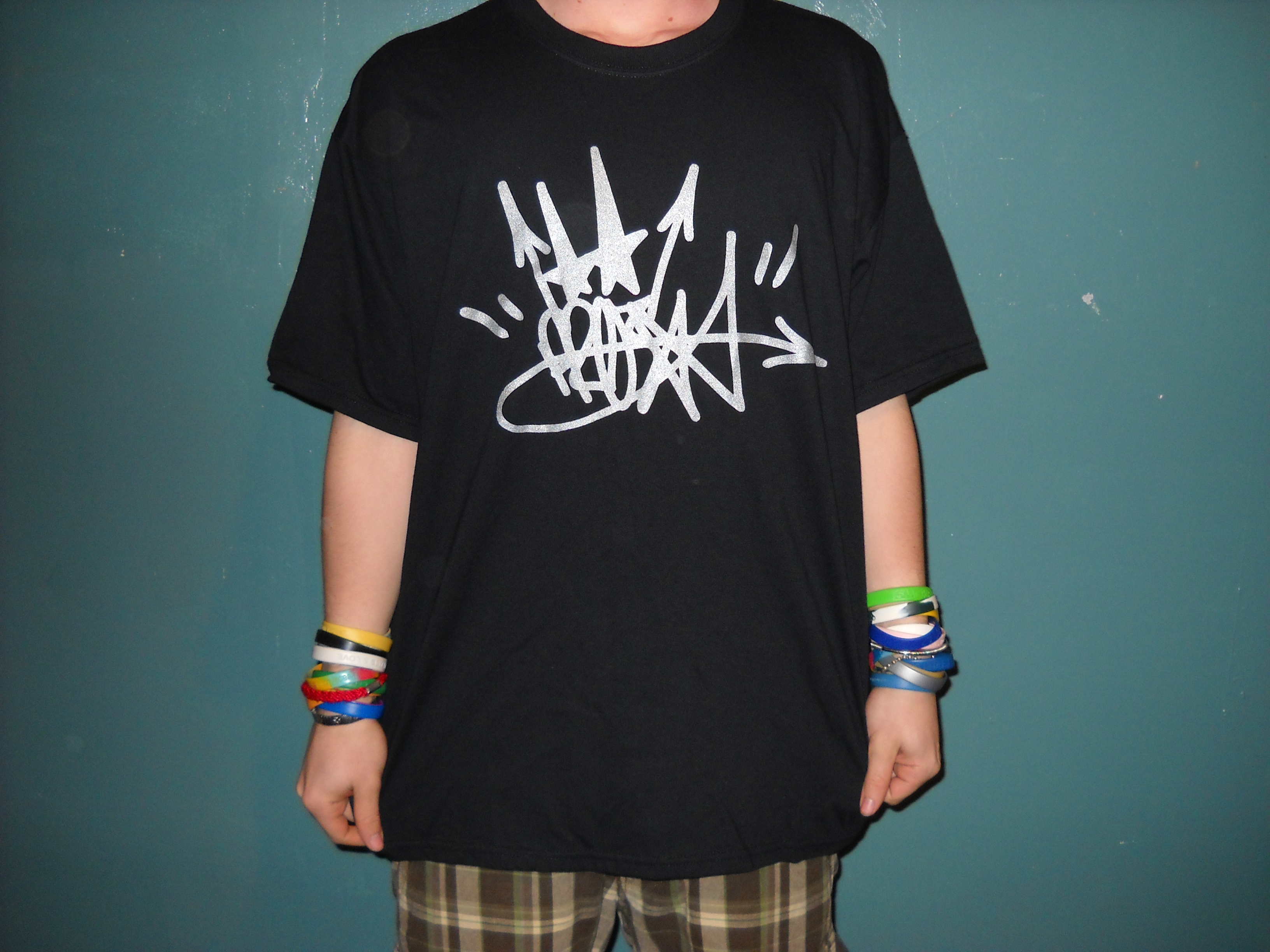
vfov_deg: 35.1
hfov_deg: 45.8
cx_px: 635
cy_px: 476
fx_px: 1504
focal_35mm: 41
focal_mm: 6.72
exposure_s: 1/30
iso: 200
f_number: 3.1
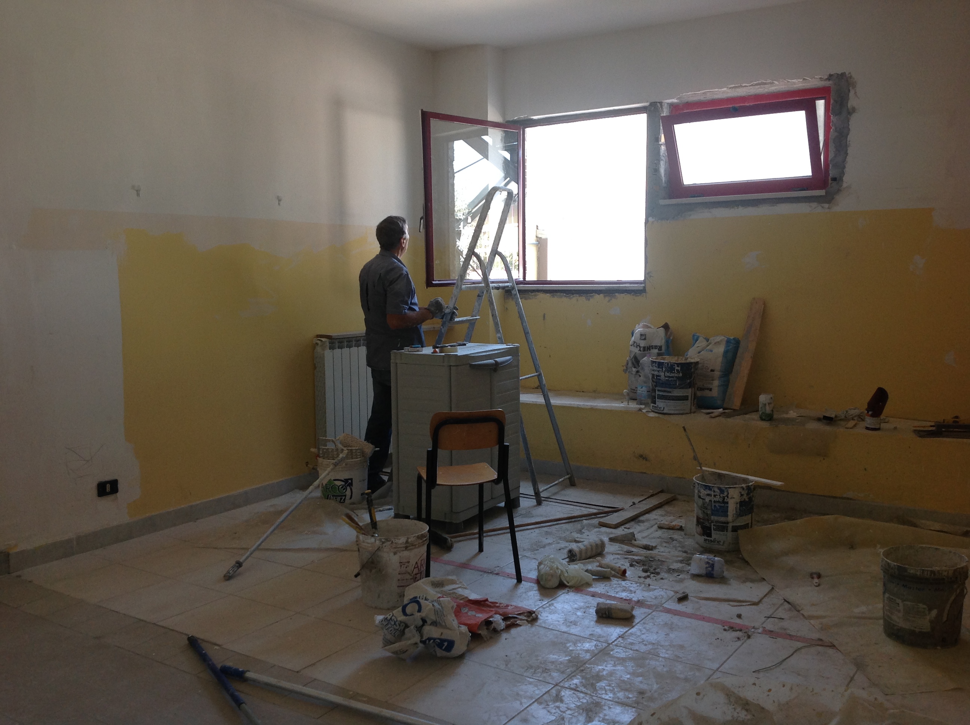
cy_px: 362
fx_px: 979
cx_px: 485
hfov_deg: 52.7
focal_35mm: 35
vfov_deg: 40.6
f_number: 2.4
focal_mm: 4.28
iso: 64
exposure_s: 1/40
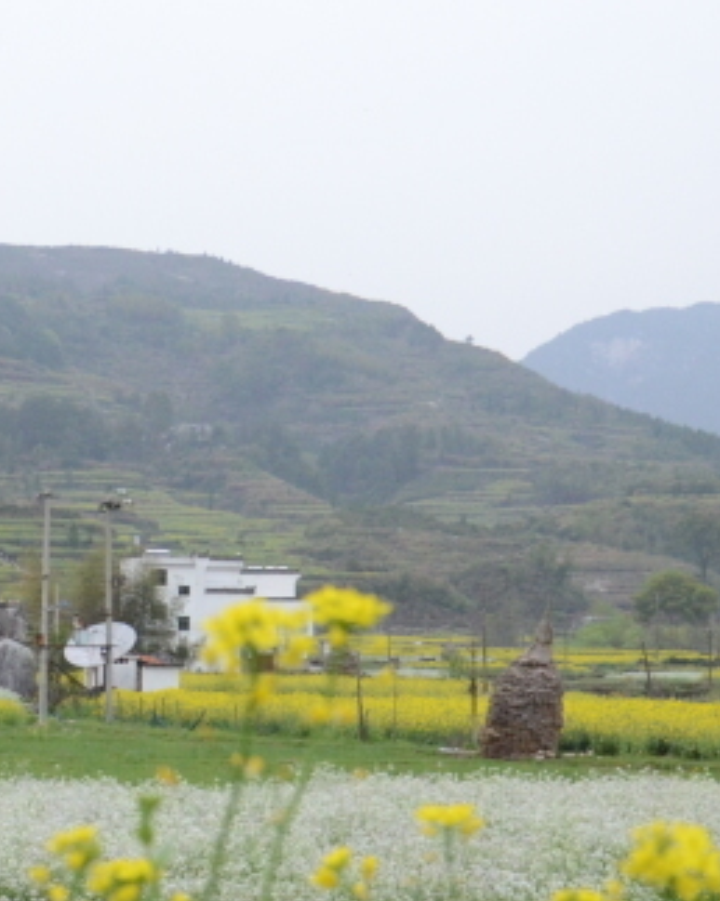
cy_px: 449
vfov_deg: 18.0
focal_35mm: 107
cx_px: 28
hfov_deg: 14.2
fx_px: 2853
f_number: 5
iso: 2000
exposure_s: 1/1600
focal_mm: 24
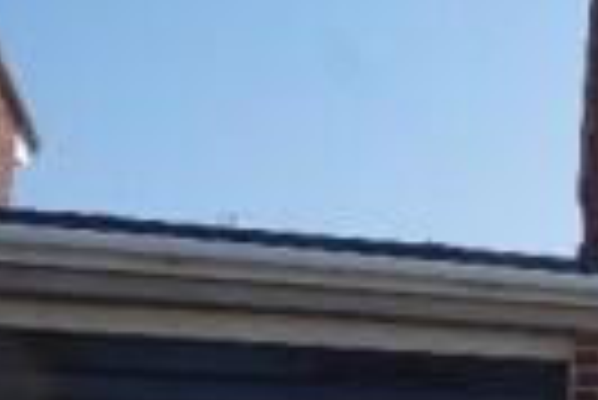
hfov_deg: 17.9
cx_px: 1223
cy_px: 434
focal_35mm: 74
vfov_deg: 17.9
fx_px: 1231
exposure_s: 1/125
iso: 100
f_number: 11
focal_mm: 10
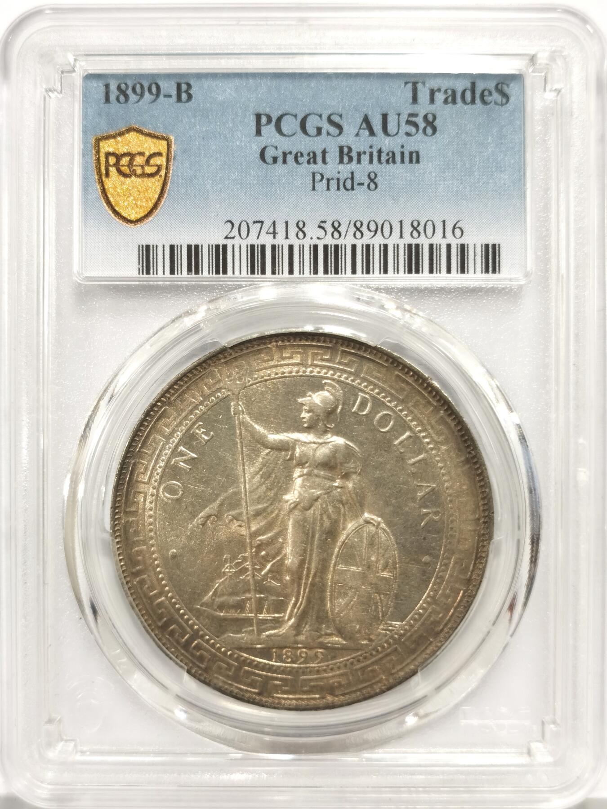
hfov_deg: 27.0
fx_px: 1263
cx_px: 304
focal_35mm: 54
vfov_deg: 35.5
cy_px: 404
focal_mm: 5.56
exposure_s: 1/100
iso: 160
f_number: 16
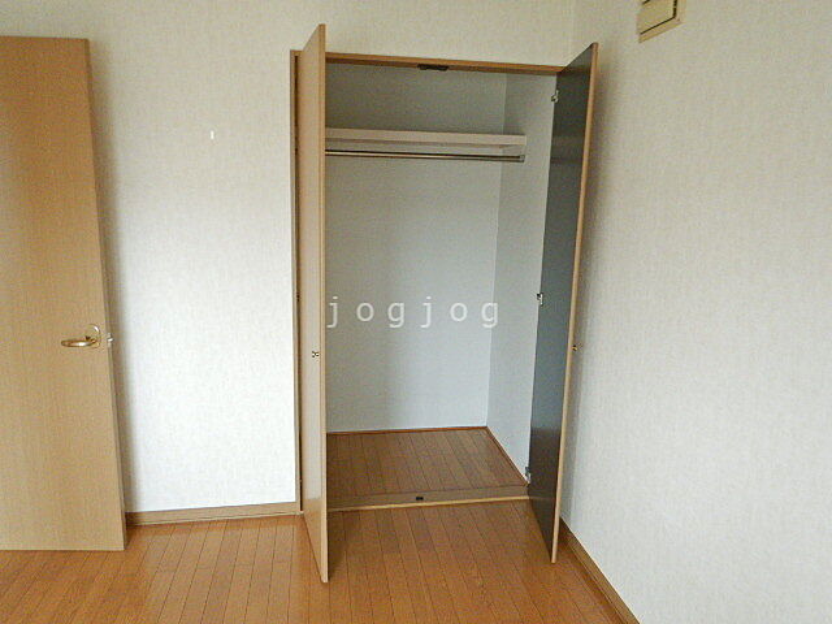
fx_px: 577
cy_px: 312
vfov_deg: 56.8
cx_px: 416
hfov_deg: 71.6
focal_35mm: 24
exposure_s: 1/30
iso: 200
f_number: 2.8
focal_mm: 4.3
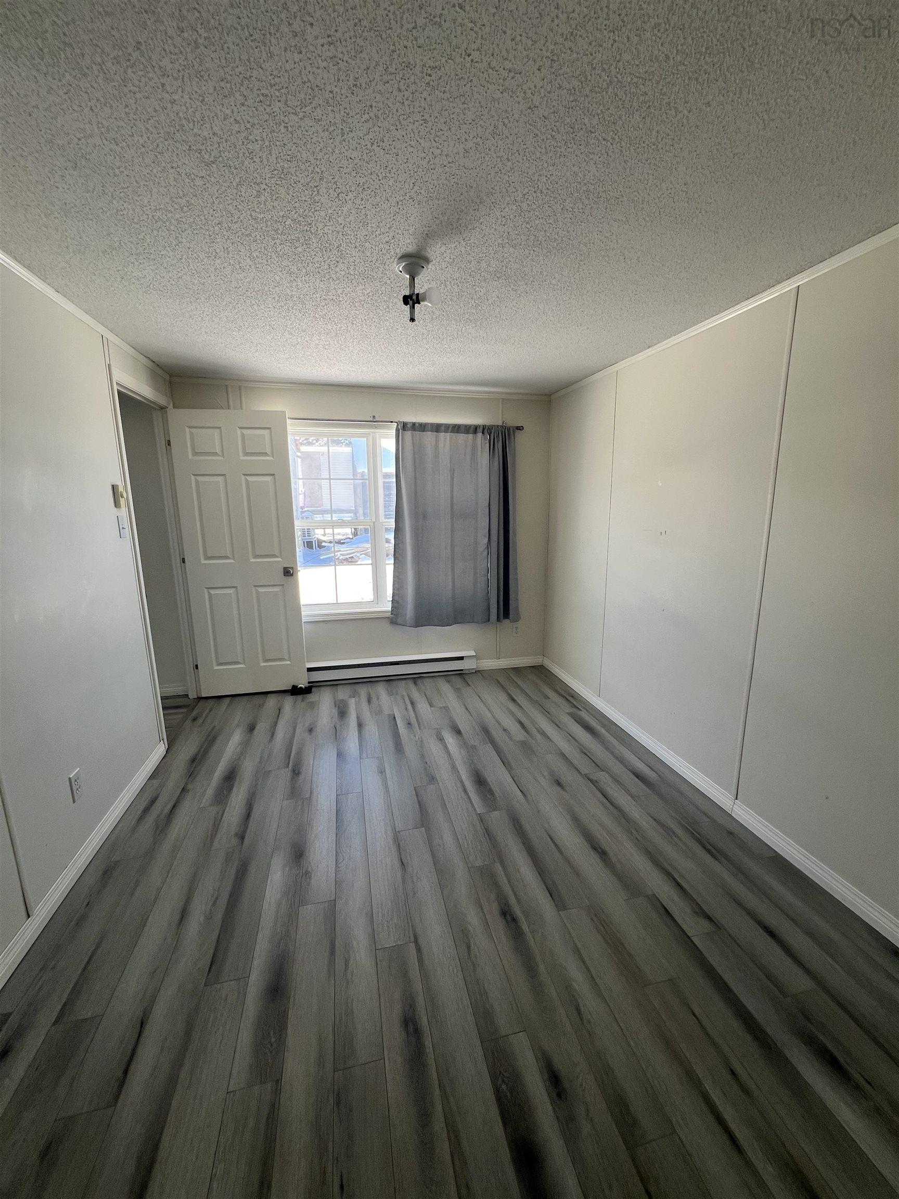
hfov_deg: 89.9
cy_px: 600
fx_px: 450
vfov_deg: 106.2
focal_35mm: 13
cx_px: 450
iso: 40
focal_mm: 1.57
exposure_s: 1/99
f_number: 1.8
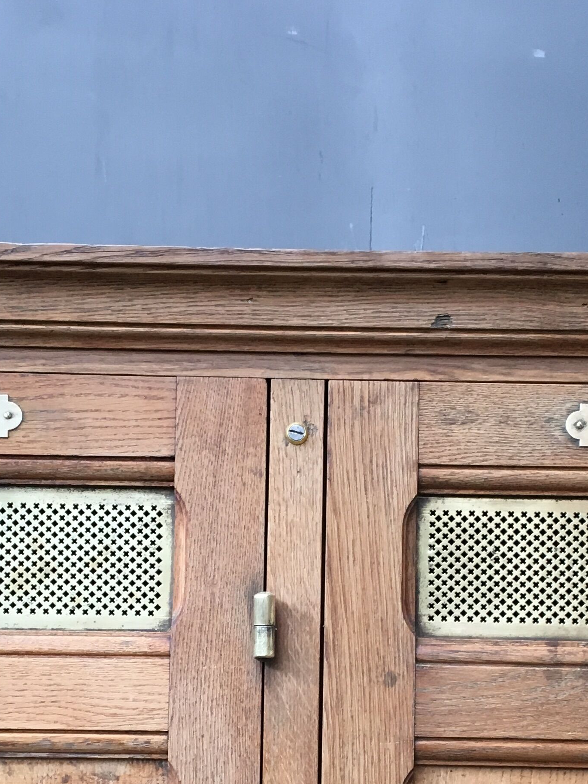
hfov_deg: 22.9
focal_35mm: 64
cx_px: 324
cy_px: 632
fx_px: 1450
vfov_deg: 29.5
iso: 50
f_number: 2.2
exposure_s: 1/33
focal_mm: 4.15
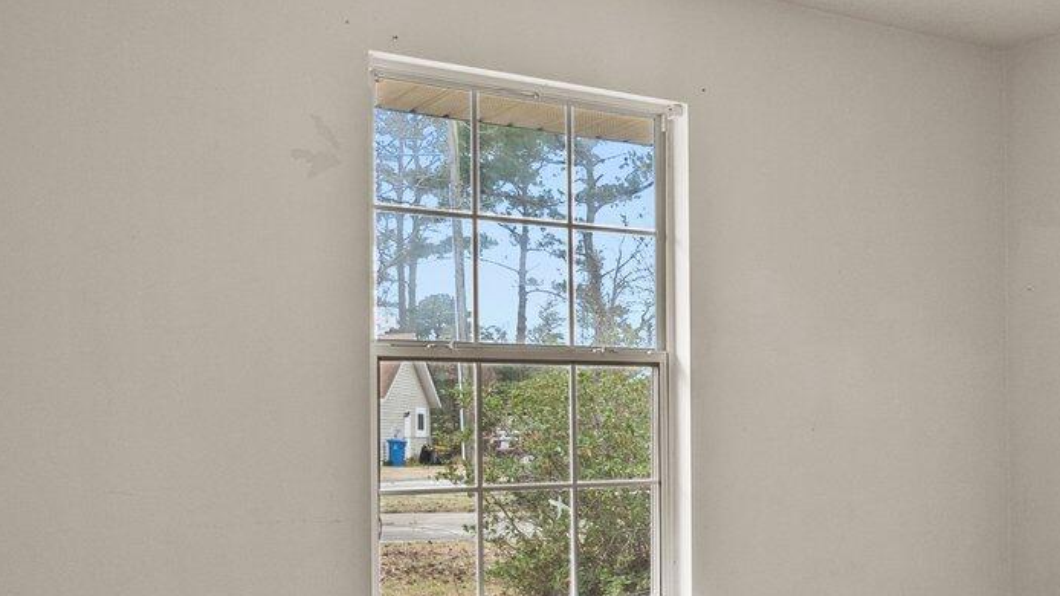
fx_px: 1265
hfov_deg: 42.3
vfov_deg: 26.3
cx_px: 924
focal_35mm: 45
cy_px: 414
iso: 400
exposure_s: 1/10
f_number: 4
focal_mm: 7
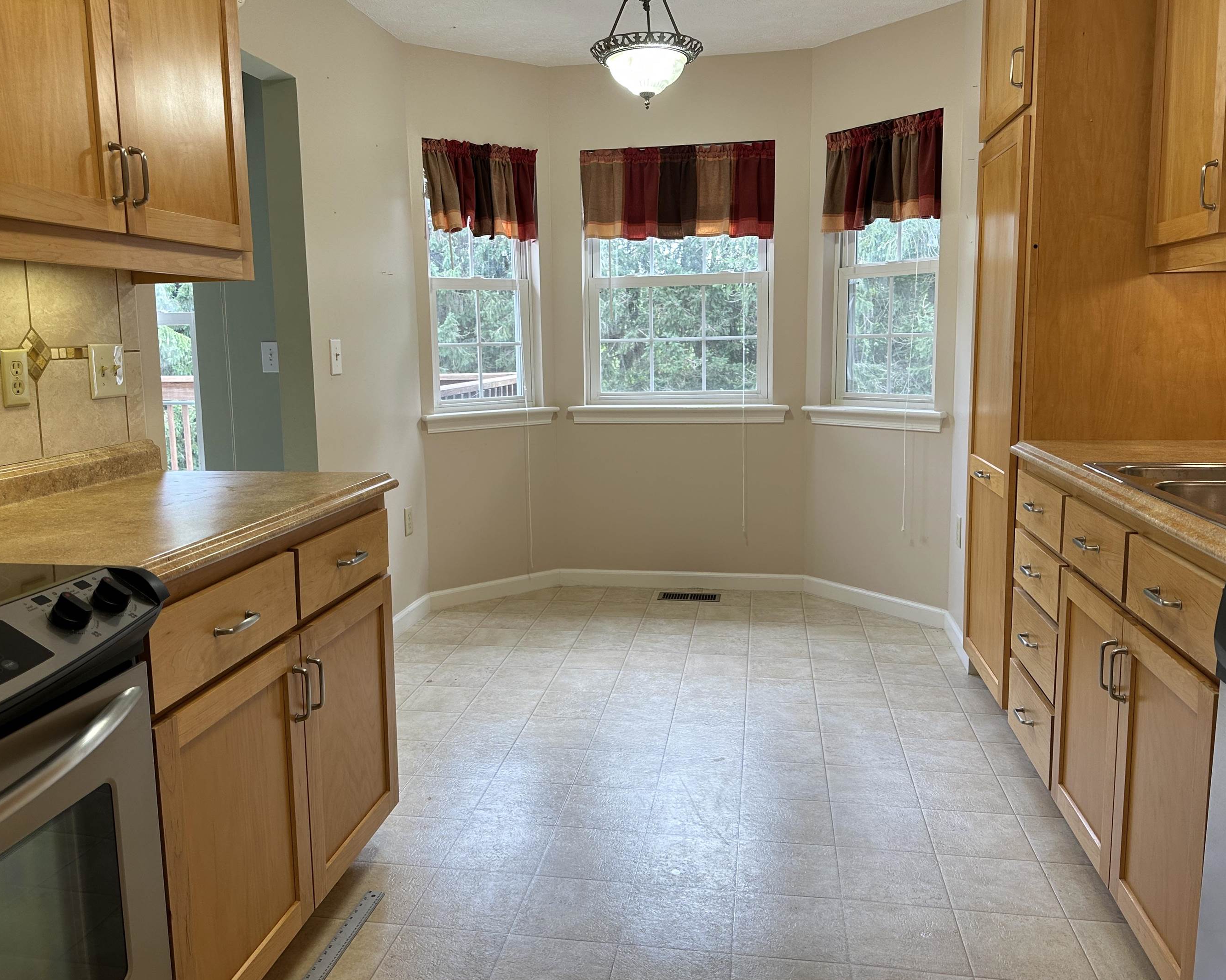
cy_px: 470
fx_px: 980
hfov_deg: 64.0
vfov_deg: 53.2
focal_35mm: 27
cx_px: 579
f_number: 1.78
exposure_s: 1/120
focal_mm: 6.86
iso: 100
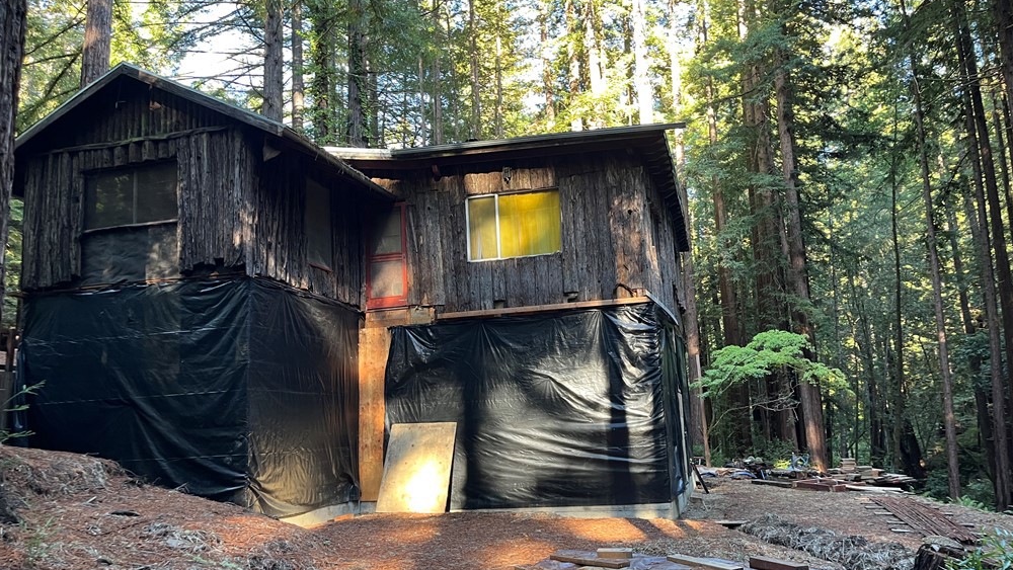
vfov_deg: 40.2
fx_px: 779
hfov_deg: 66.1
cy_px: 303
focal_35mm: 29
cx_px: 511
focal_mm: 5.1
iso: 125
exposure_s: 1/68
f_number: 1.6
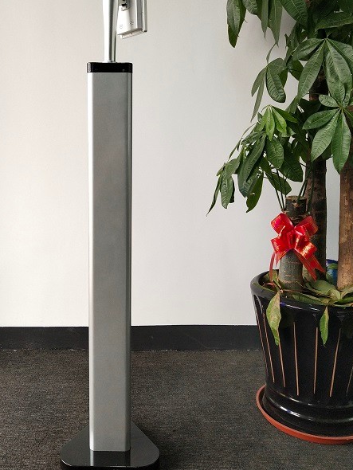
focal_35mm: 41
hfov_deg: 35.0
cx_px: 133
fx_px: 557
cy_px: 199
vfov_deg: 45.6
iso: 80
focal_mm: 3.95
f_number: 1.8
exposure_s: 1/100
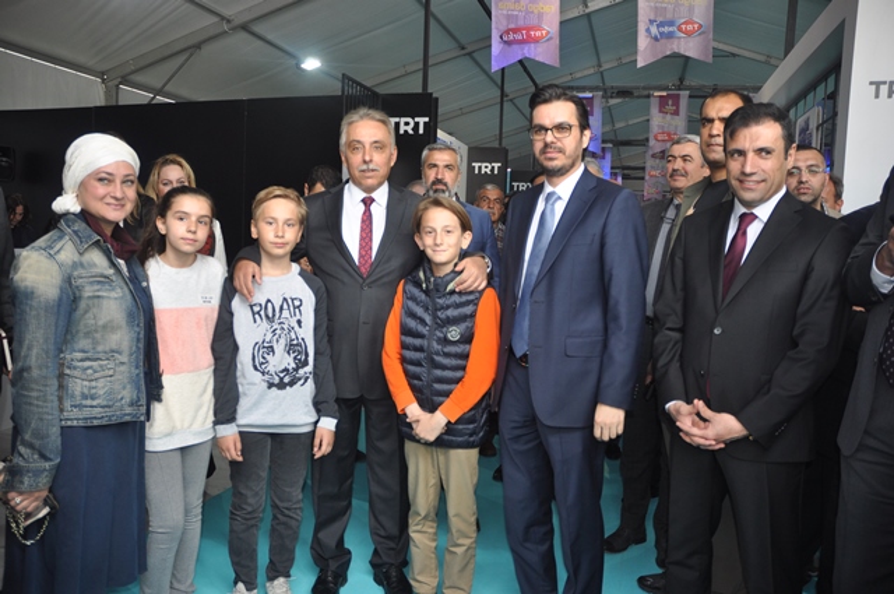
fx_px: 670
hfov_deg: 67.4
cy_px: 297
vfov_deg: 47.8
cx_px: 447
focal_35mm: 27
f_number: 3.5
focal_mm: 18
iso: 400
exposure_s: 1/125
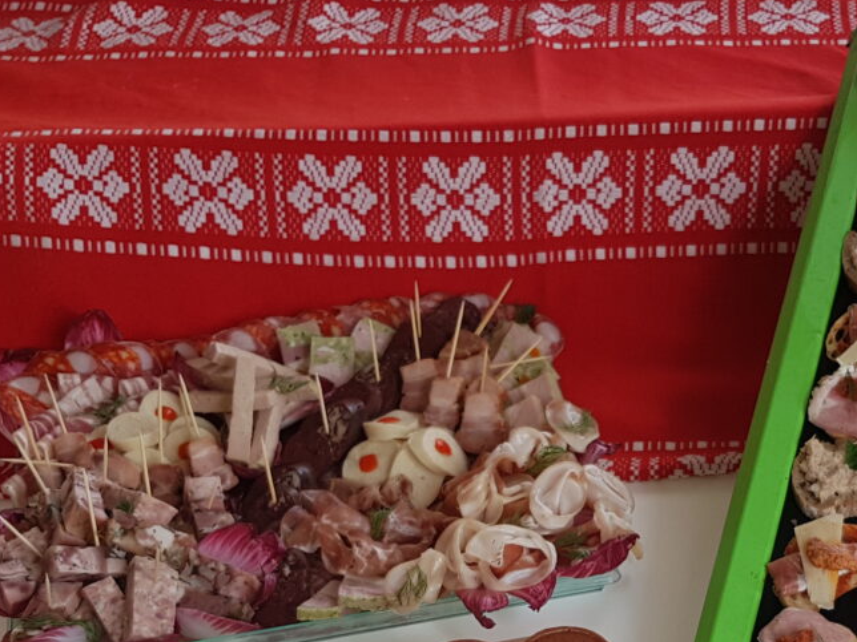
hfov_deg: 30.6
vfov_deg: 22.4
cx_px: 647
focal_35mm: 62
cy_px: 699
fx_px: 1535
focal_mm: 4.2
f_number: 1.7
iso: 40
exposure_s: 1/168
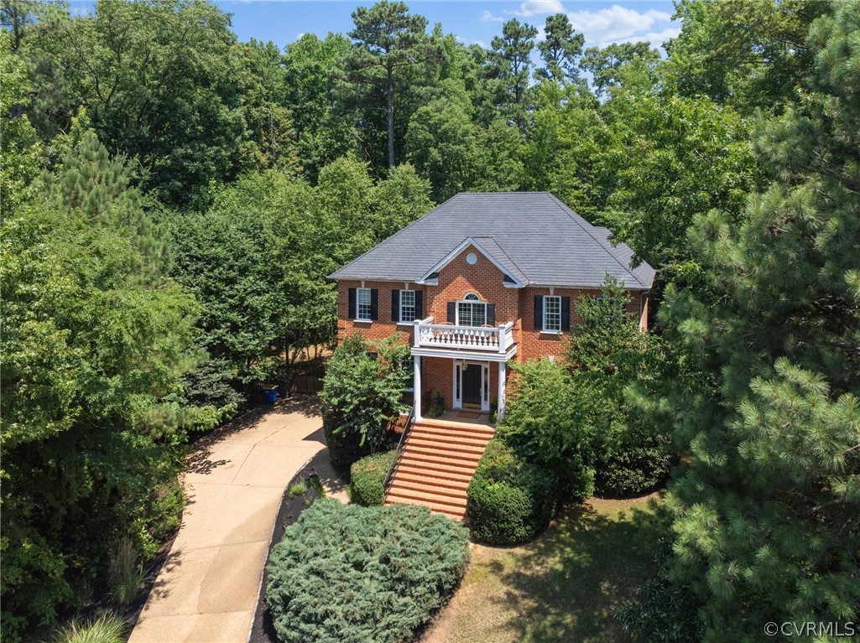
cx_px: 430
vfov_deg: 56.7
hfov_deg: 71.6
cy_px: 322
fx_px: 596
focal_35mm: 24
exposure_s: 1/2000
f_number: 4
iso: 200
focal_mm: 12.29
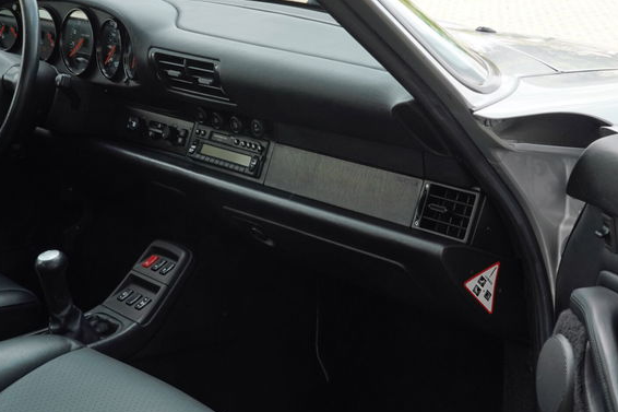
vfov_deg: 17.9
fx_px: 1304
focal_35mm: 76
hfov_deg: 26.6
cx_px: 255
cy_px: 170
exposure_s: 1/50
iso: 200
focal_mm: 42
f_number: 10
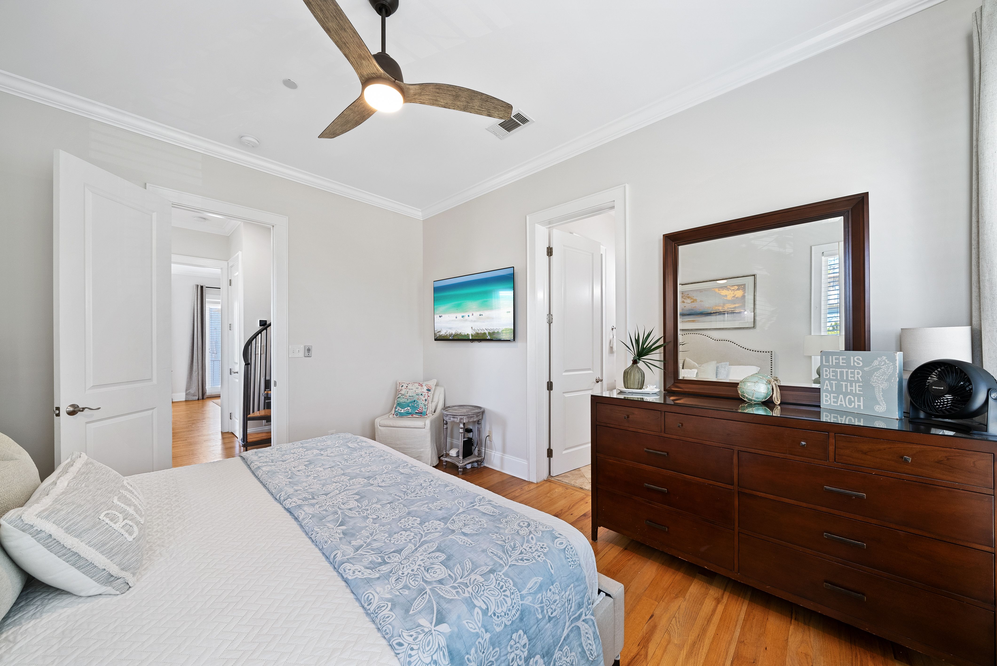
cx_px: 498
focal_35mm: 12
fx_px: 333
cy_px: 333
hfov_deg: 112.6
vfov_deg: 90.1
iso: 400
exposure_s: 1/4
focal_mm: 12
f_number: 7.1
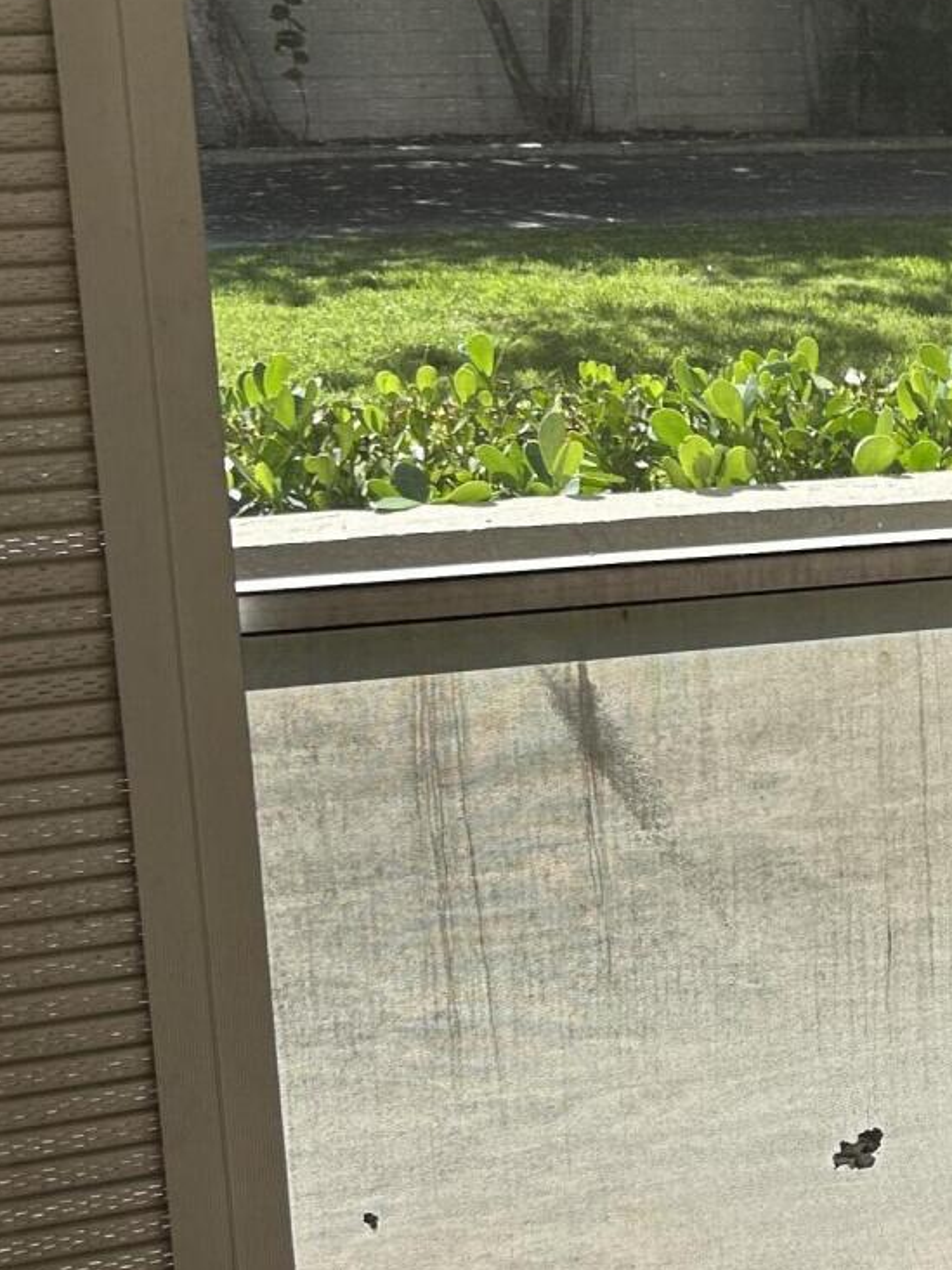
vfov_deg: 27.4
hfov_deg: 19.3
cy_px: 543
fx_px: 2603
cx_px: 1203
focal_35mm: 71
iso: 50
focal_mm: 5.7
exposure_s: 1/1724
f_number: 1.5
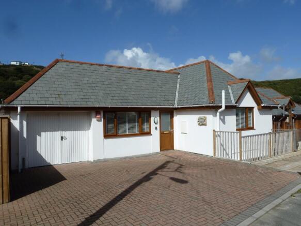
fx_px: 235
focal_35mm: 27
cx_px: 150
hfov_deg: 65.3
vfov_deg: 51.3
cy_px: 113
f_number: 5.6
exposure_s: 1/500
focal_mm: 4.4
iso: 80
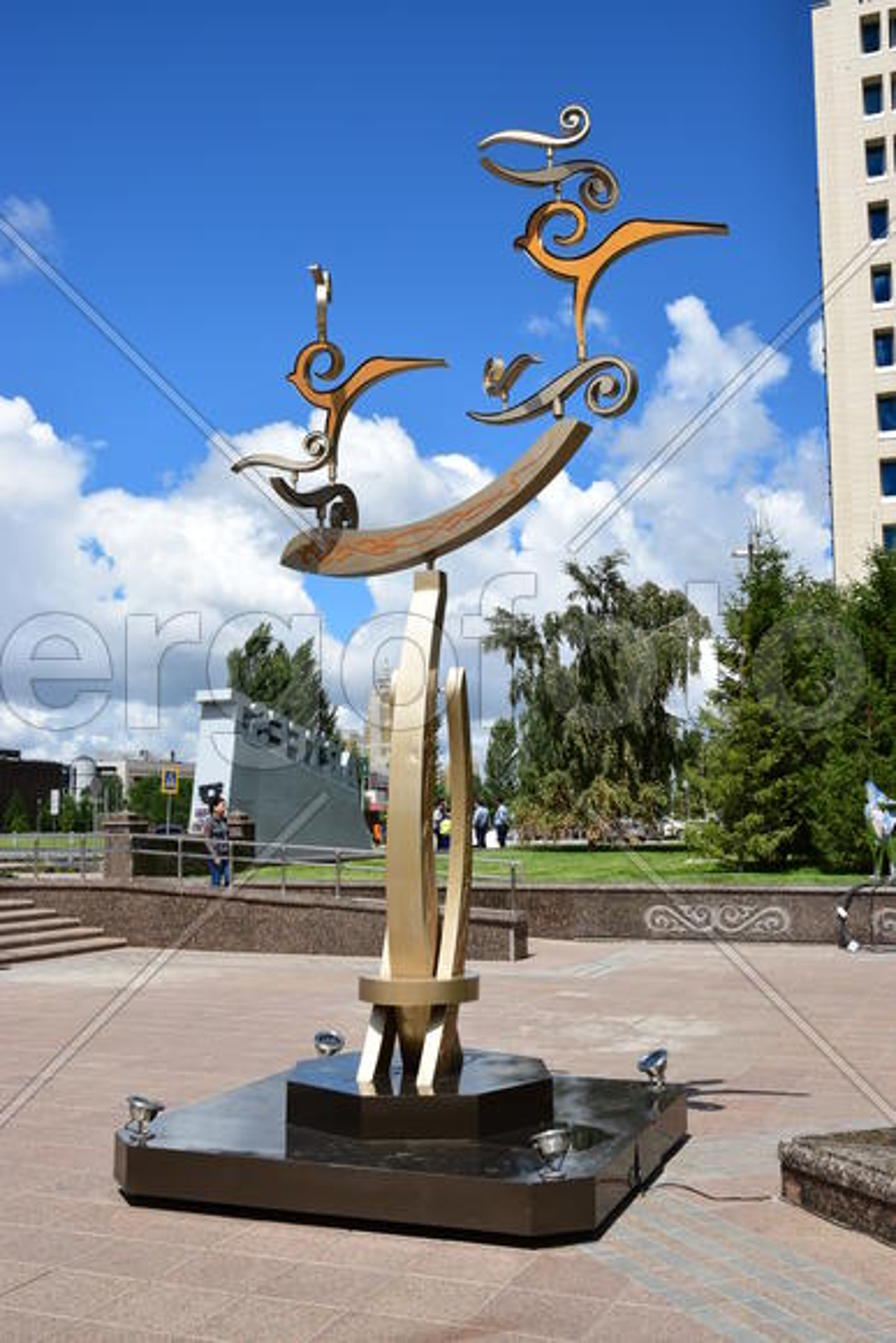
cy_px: 672
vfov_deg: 53.1
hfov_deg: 36.9
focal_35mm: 36
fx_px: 1343
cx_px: 448
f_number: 9
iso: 100
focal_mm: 24
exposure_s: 1/250
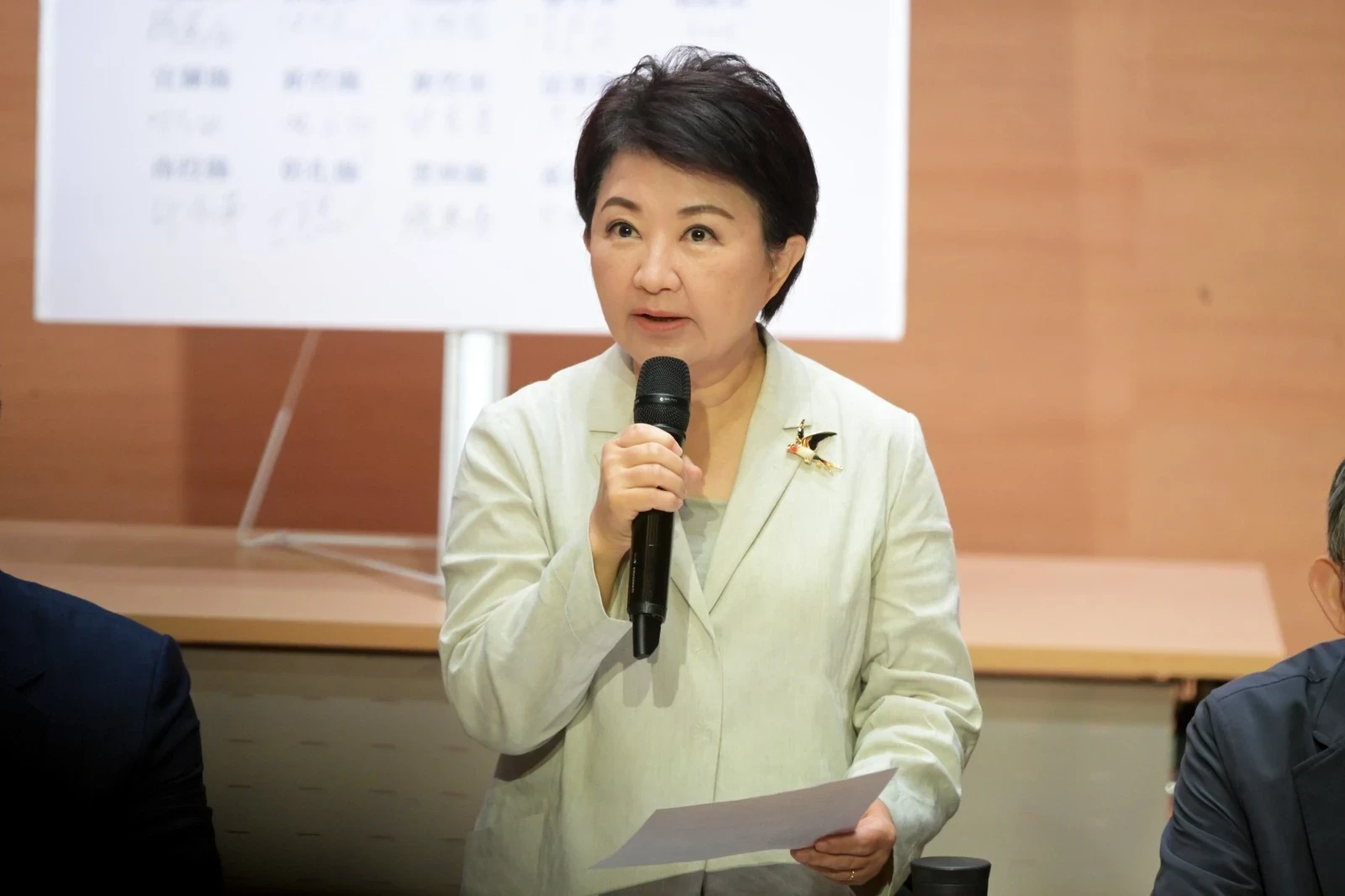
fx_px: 13073
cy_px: 448
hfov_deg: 5.9
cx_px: 672
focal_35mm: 350
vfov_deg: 3.9
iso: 2500
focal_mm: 350
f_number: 5.6
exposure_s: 1/200
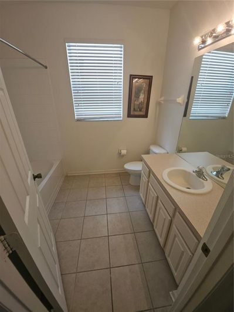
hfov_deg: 89.9
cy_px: 156
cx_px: 117
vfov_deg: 106.2
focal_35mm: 13
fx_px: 117
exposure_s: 1/60
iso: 64
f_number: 2.2
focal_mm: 1.7
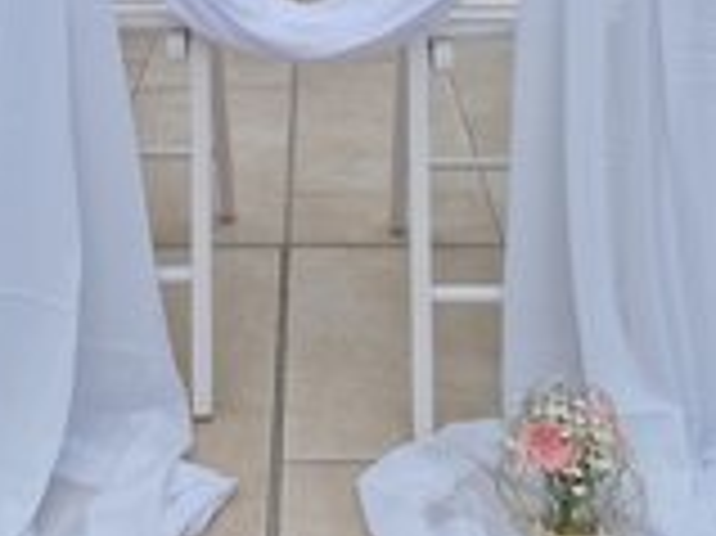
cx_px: 275
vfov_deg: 22.9
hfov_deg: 33.1
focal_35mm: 58
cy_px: -126
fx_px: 1199
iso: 50
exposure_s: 1/266
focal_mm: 5.4
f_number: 1.8
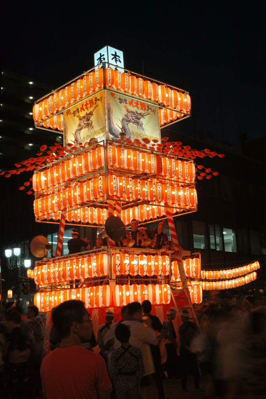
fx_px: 499
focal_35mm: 45
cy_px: 200
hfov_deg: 29.8
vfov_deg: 43.6
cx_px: 133
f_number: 13
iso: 100
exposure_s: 1/2
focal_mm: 30
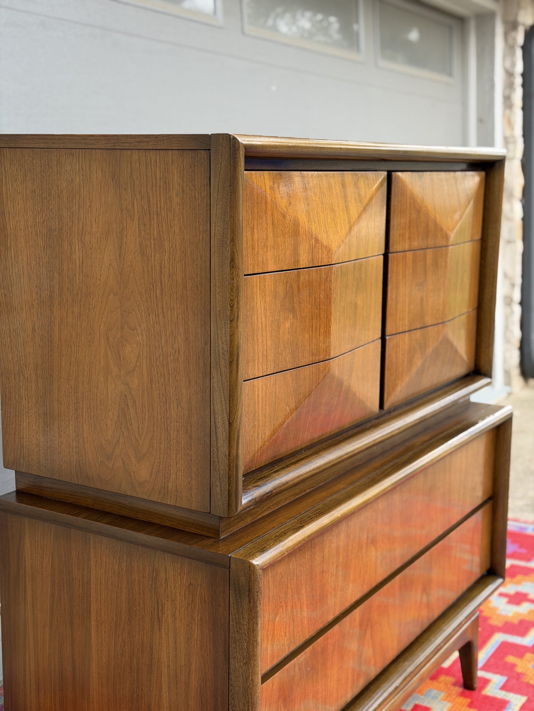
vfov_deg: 39.7
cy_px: 356
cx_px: 267
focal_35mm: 48
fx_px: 987
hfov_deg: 30.3
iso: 64
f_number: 1.78
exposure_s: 1/252
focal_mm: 6.76
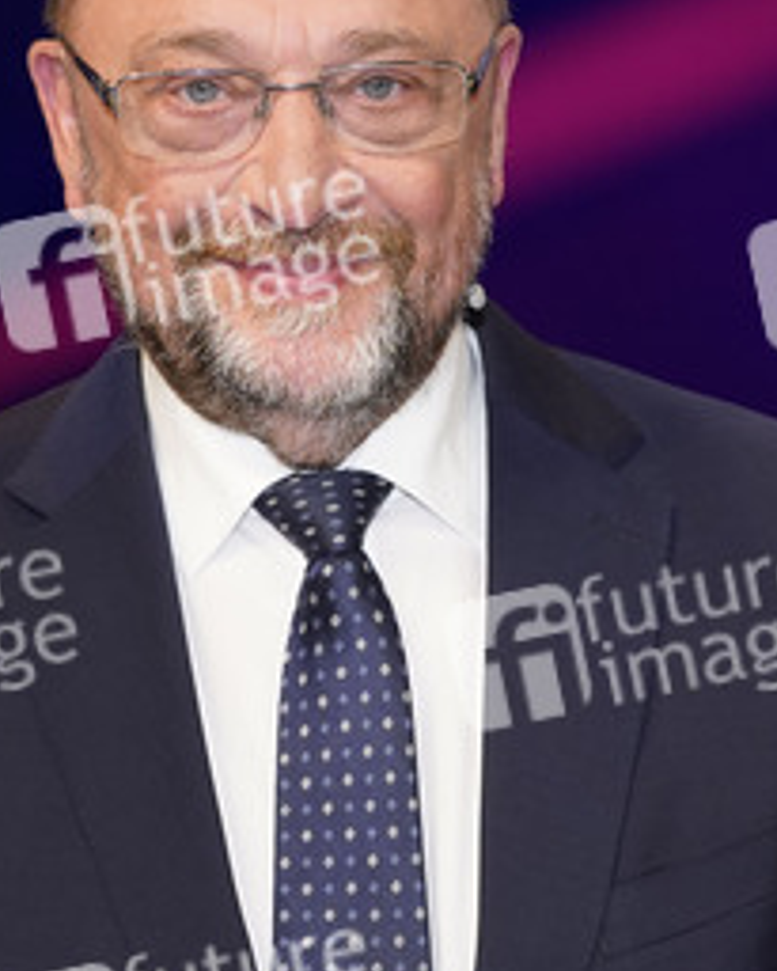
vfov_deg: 30.0
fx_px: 1810
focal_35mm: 63
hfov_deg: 24.2
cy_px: 451
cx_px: 296
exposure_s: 1/160
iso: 2000
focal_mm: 43
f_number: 5.6
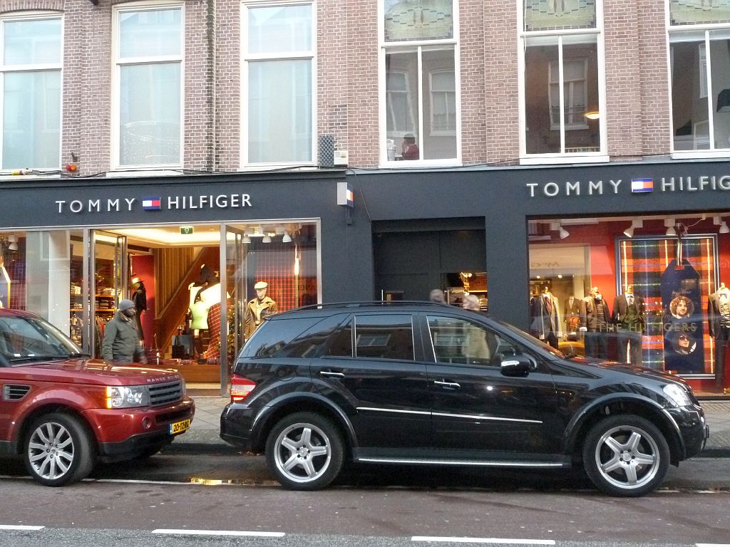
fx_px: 738
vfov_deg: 40.7
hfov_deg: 52.6
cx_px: 365
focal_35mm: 35
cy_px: 274
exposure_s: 1/30
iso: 640
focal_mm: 5.7
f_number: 3.5
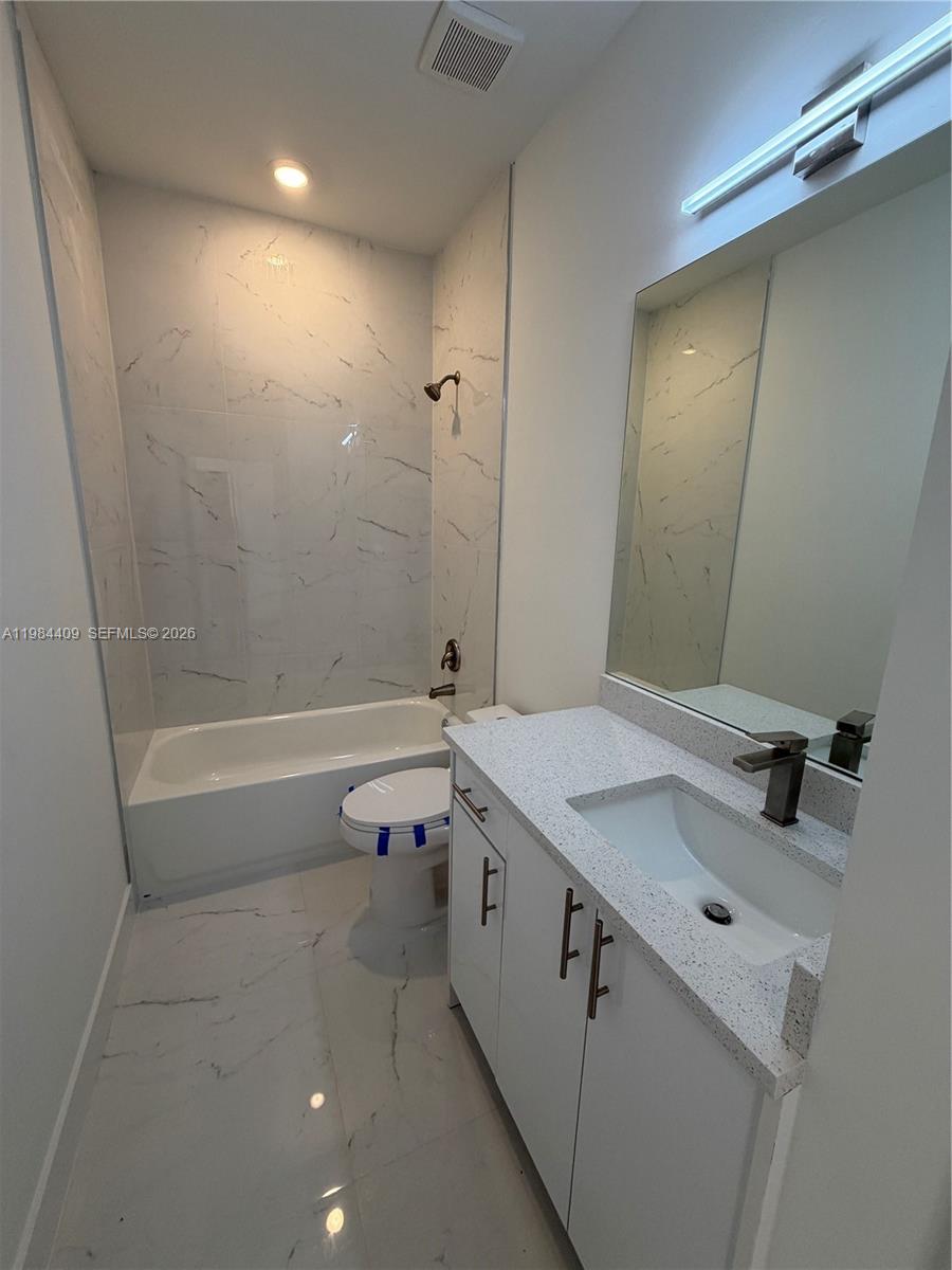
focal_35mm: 14
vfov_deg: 102.1
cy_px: 635
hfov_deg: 85.7
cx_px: 476
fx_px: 513
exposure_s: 1/120
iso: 160
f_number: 2.2
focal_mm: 2.22
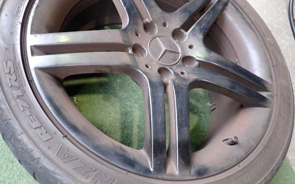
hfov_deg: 68.4
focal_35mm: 27
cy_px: 94
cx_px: 145
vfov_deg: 46.0
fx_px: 217
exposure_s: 1/30
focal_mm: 4.5
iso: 320
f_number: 2
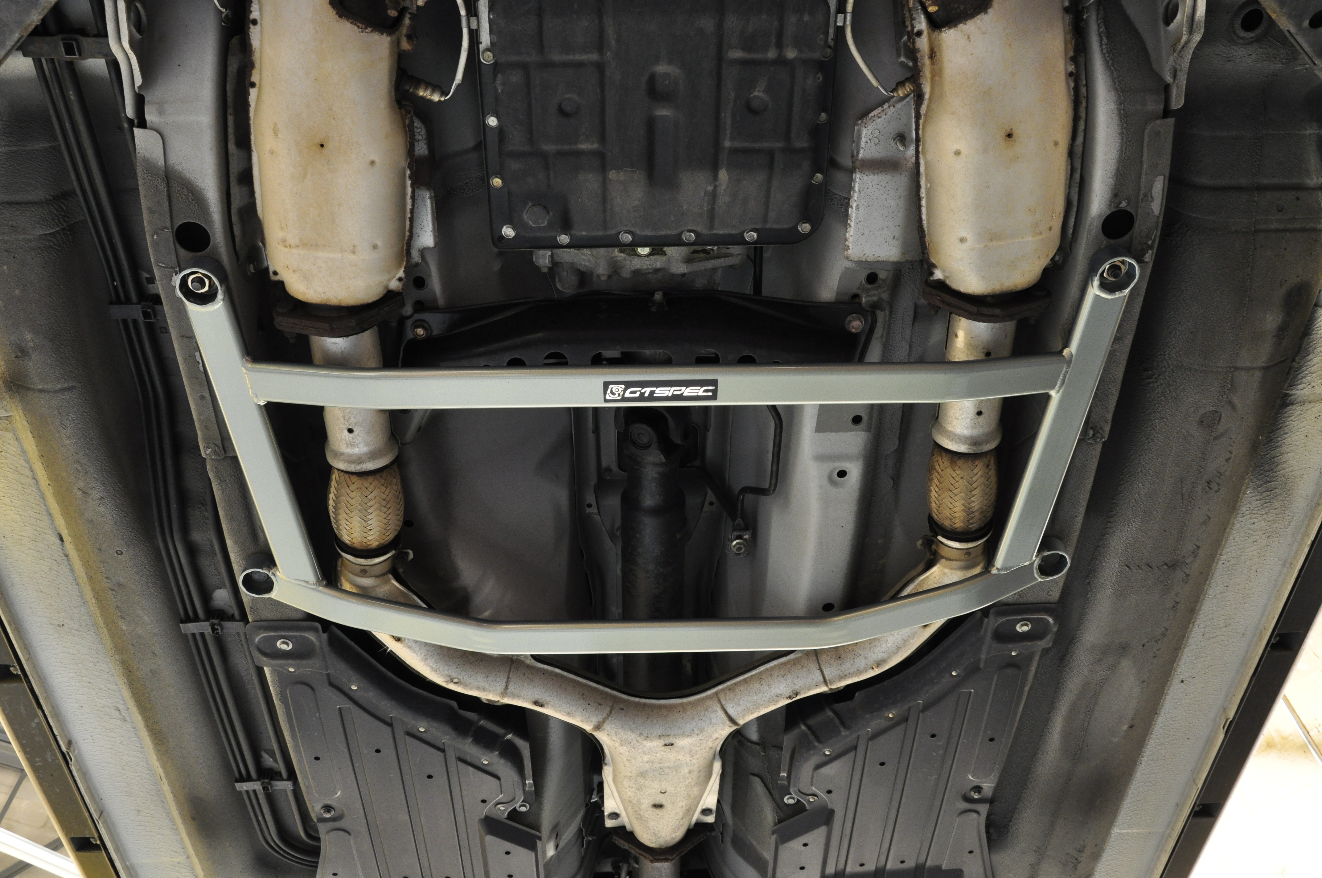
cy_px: 439
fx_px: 1155
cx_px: 661
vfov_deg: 41.6
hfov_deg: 59.6
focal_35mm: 32
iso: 800
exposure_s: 6
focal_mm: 21
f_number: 13
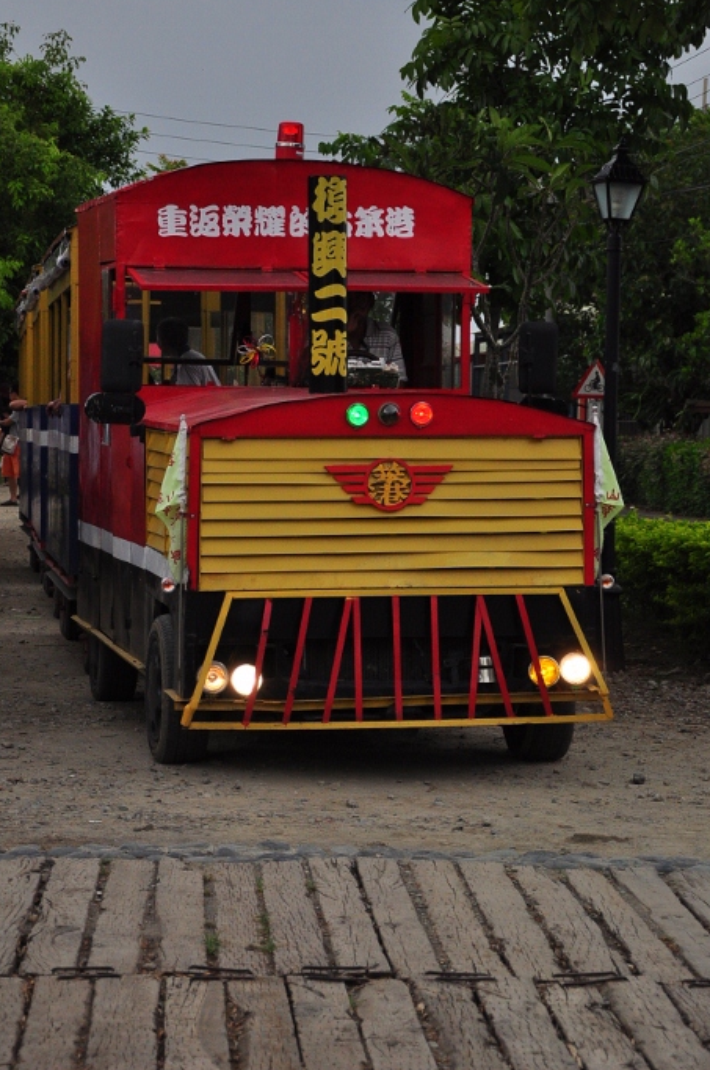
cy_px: 457
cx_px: 308
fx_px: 3025
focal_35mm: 102
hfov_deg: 13.4
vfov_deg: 20.0
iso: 640
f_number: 5
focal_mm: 58
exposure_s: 1/1250
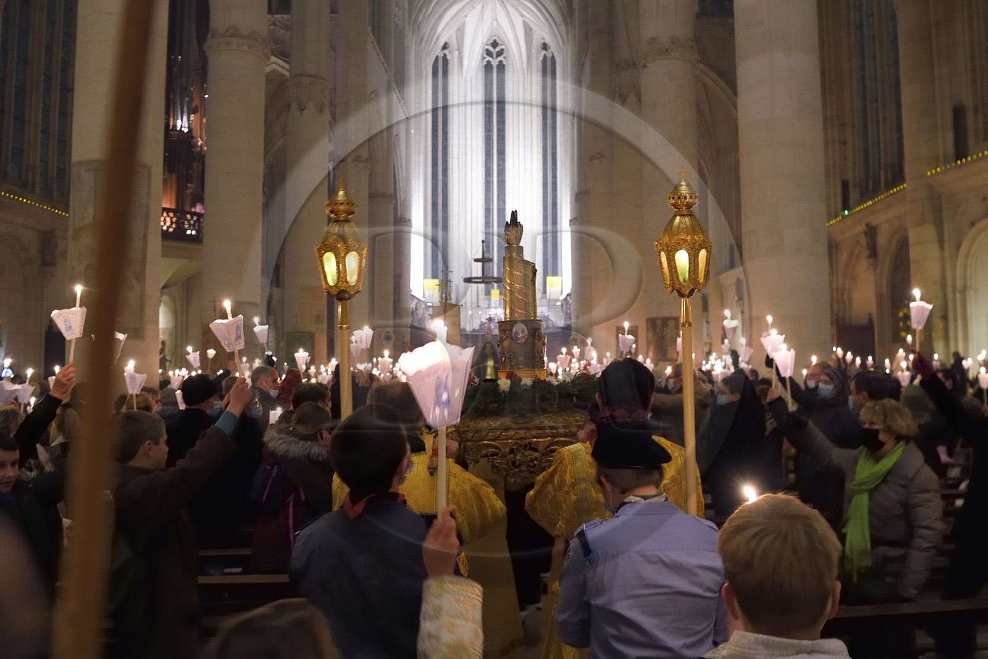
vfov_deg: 53.1
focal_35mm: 24
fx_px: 659
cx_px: 494
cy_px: 330
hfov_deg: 73.7
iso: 1600
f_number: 4.5
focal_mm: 24
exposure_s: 1/15
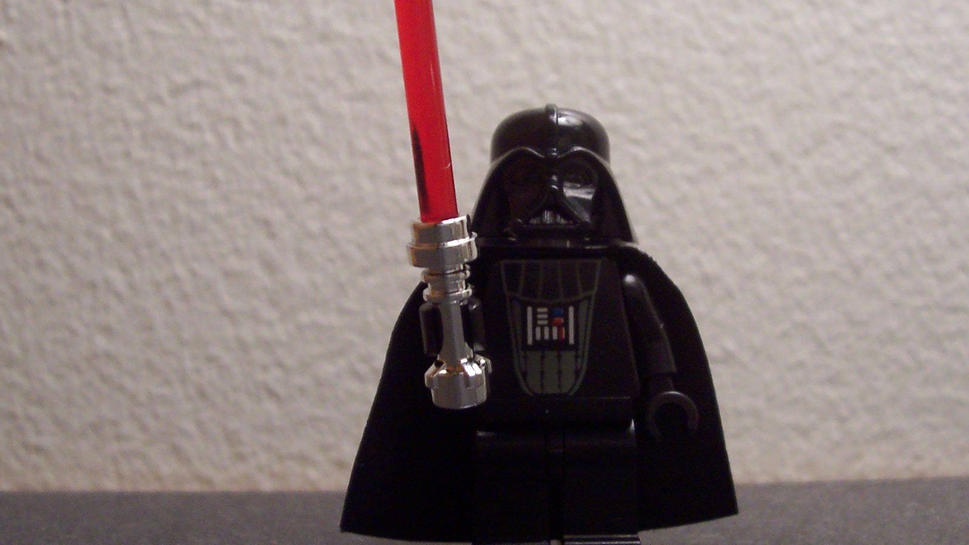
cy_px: 240
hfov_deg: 40.6
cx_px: 509
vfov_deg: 23.5
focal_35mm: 51
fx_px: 1310
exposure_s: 1/30
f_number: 2.8
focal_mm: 5.6
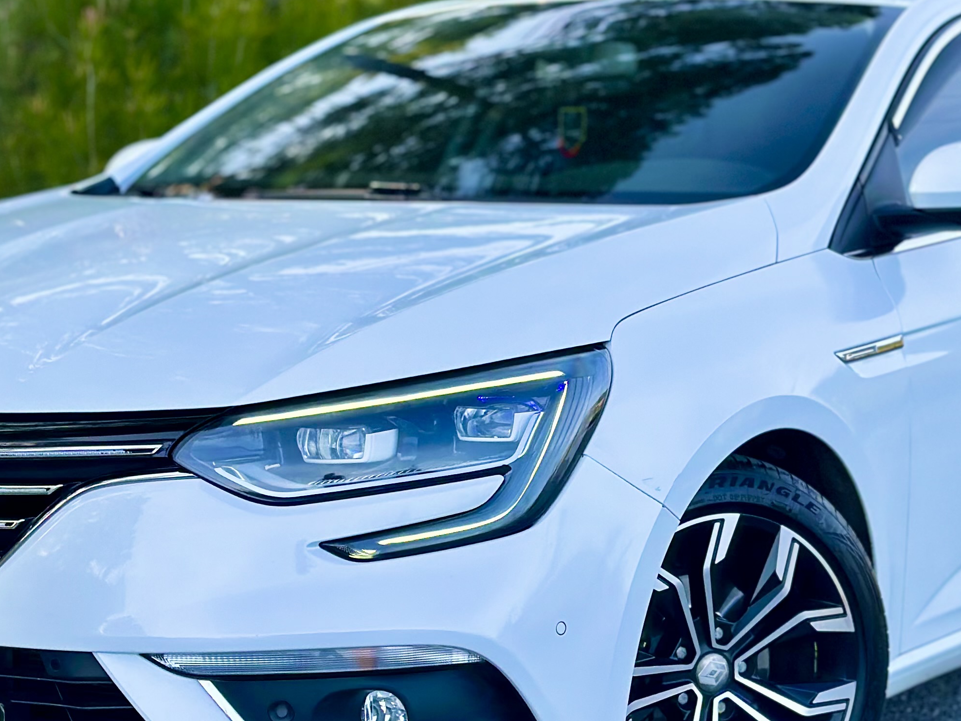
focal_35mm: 98
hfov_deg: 20.0
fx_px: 2720
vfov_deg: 15.1
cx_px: 551
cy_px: 420
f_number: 1.78
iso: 80
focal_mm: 6.86
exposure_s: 1/1517
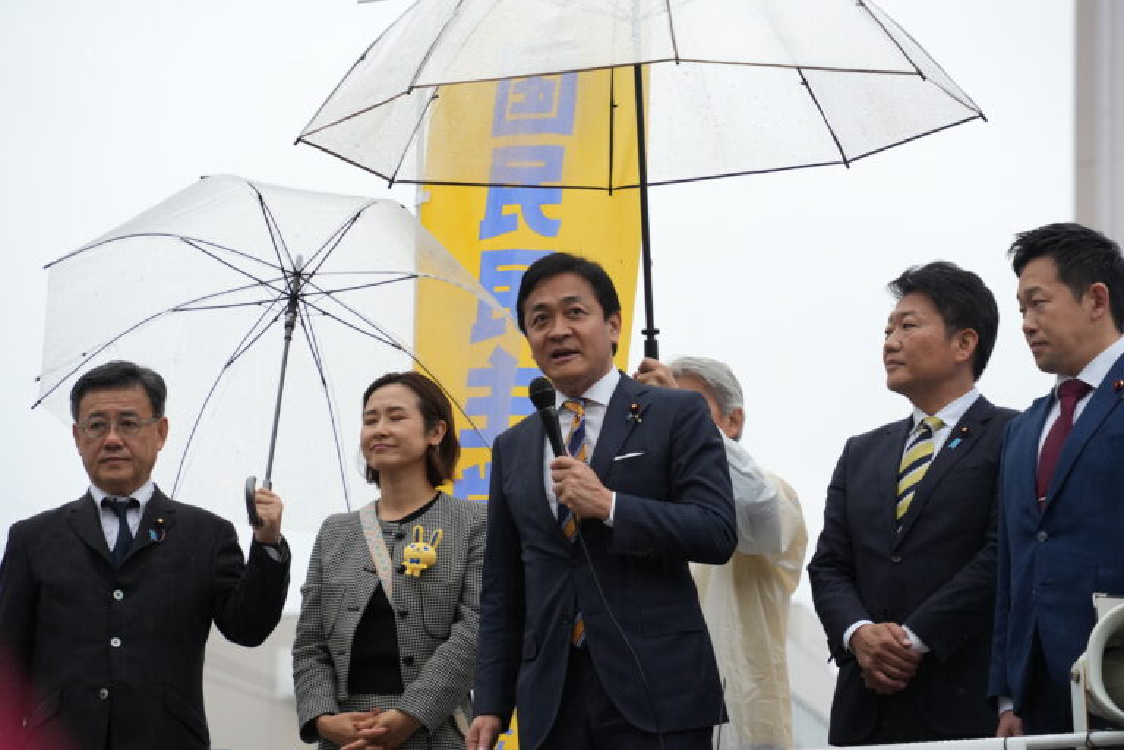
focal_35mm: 142
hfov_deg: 14.4
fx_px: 4433
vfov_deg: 9.7
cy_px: 375
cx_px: 562
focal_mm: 142
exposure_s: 1/160
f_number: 6.3
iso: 2500
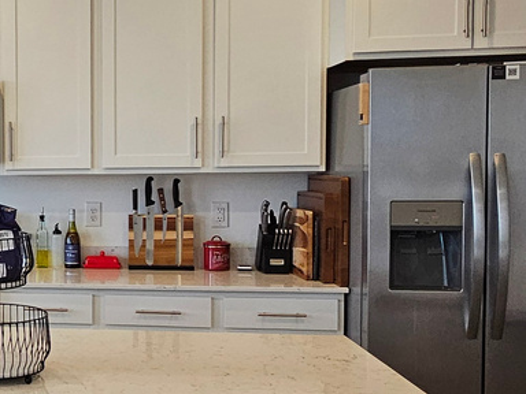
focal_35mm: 52
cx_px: -110
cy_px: 208
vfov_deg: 28.0
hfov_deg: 30.9
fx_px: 790
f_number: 2.2
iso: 100
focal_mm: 2.2
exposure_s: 1/120
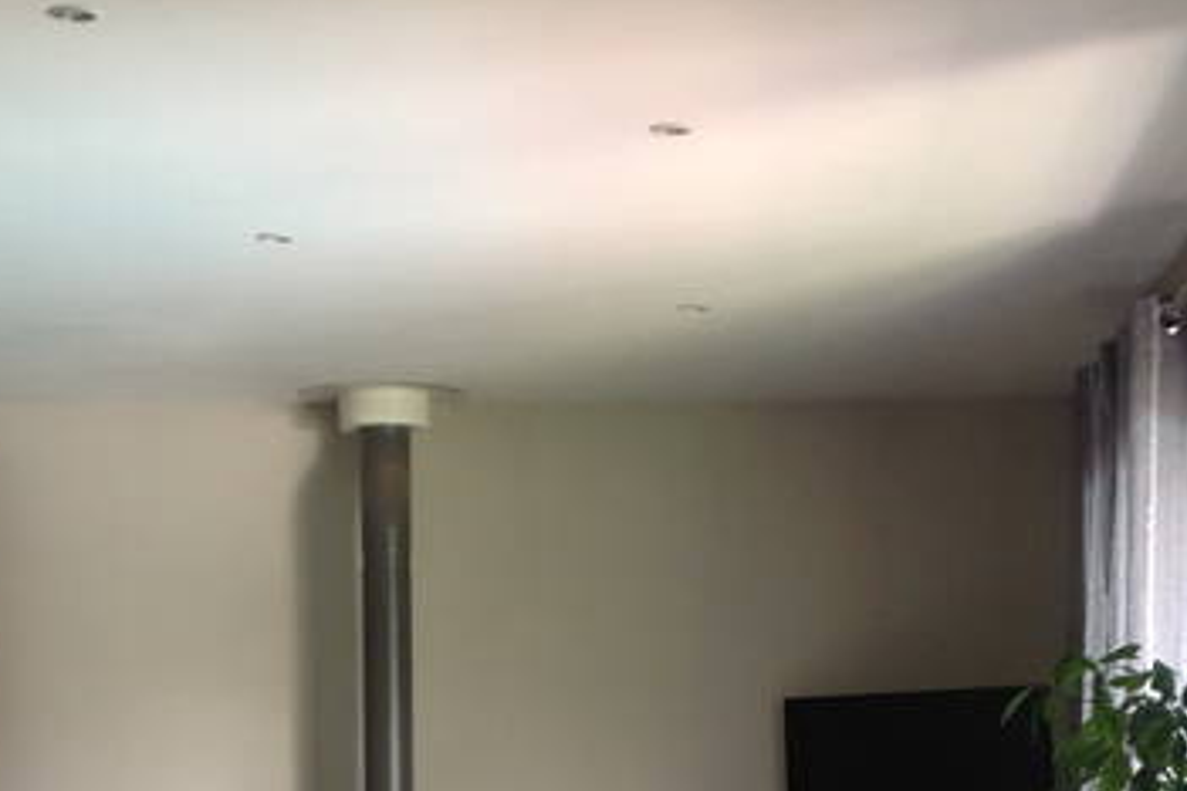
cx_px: 686
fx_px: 2704
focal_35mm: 82
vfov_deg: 16.0
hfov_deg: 24.7
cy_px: 931
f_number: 2.4
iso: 64
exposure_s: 1/24
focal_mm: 4.28
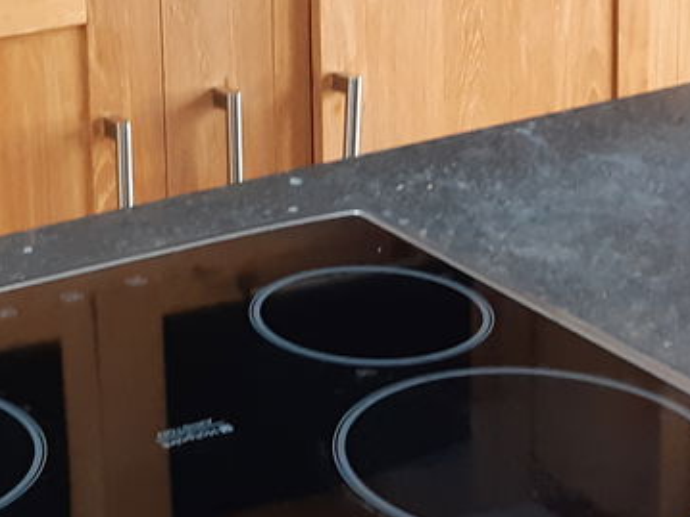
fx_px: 2311
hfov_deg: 16.7
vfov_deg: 12.5
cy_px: -67
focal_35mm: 116
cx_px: 58
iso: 160
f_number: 1.7
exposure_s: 1/50
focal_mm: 3.93
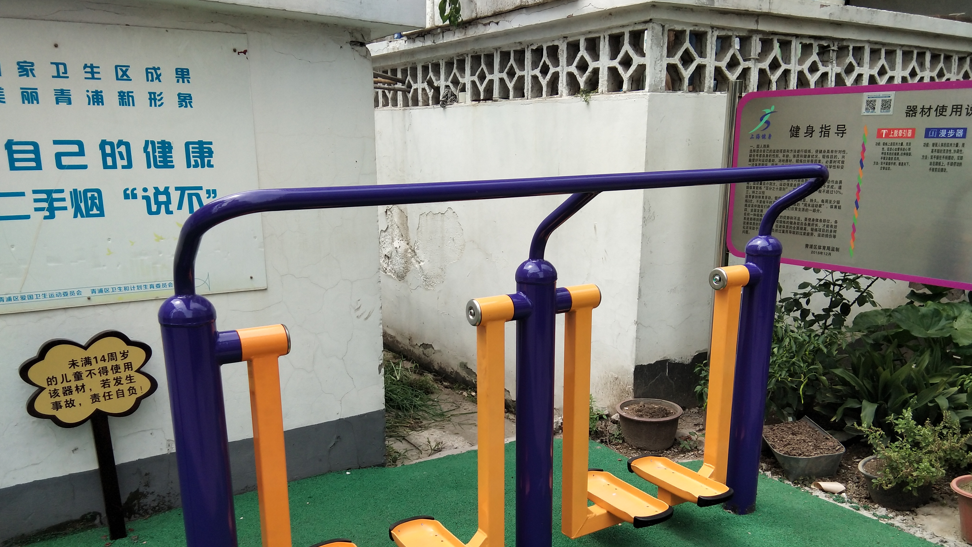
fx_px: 876
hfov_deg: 58.0
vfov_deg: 34.4
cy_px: 359
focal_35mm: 34
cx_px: 486
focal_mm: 3.69
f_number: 2.2
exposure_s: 1/477
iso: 50
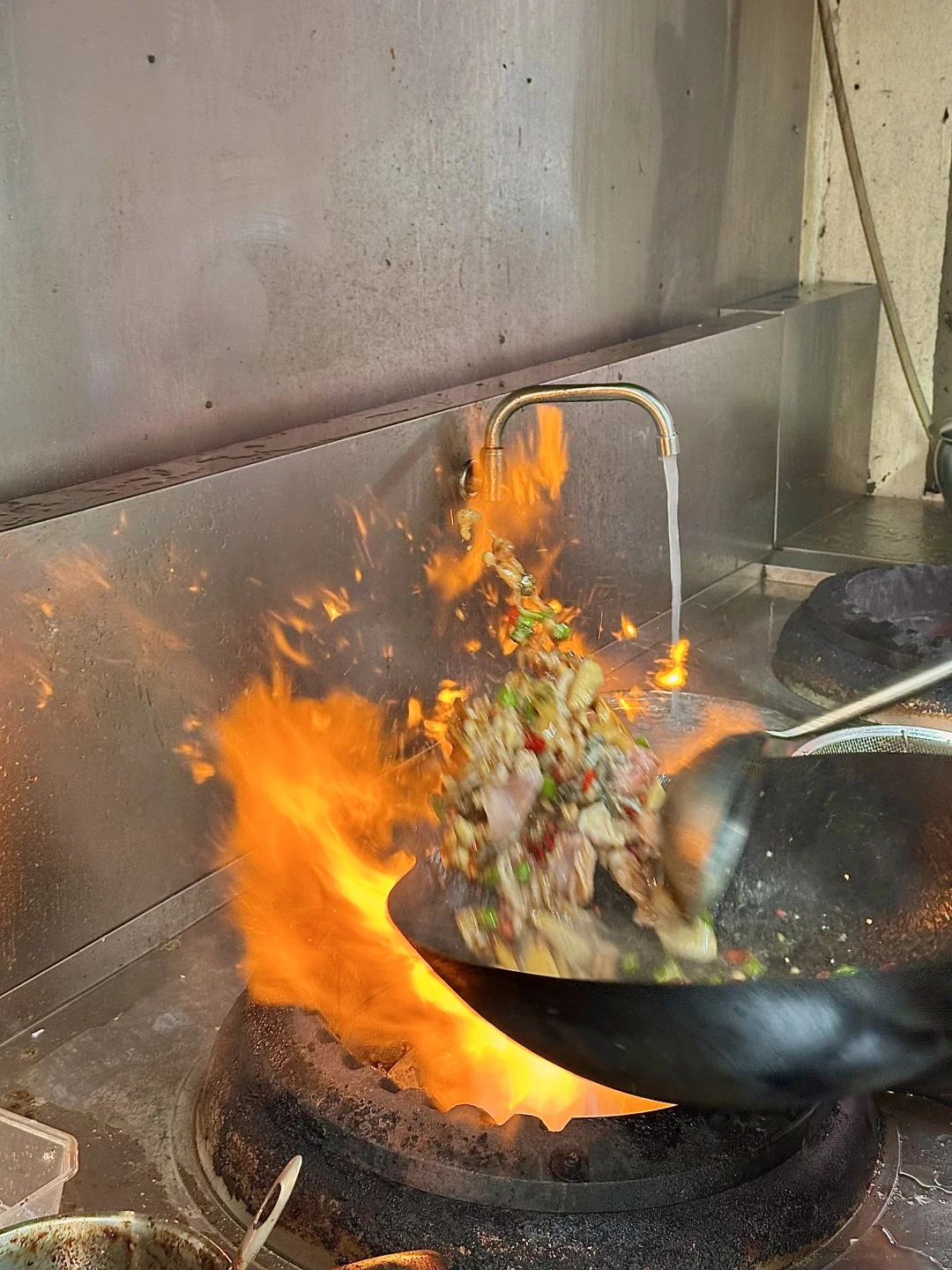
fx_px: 1760
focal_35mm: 48
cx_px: 476
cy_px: 635
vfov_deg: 39.7
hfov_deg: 30.3
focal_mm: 6.86
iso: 160
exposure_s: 1/50
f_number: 1.78
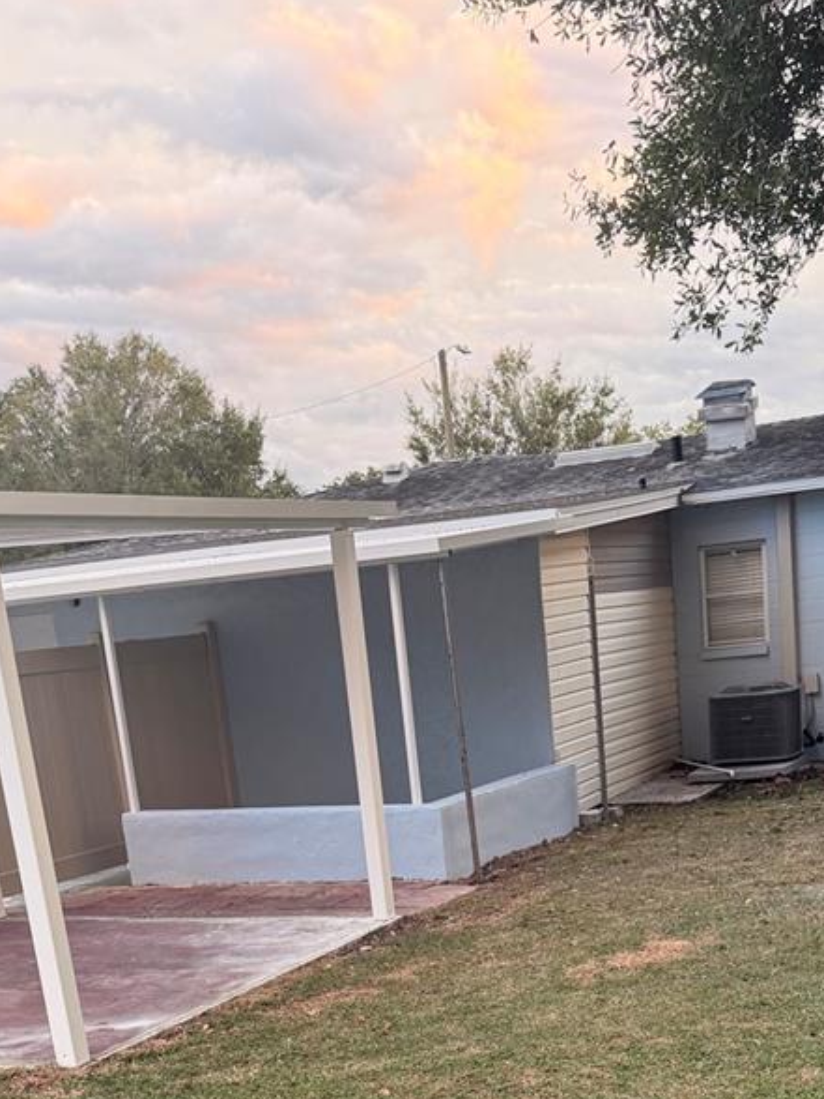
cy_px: 1050
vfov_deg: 35.8
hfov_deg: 29.6
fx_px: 1555
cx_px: 476
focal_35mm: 49
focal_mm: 6.76
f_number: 1.78
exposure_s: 1/86
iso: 200
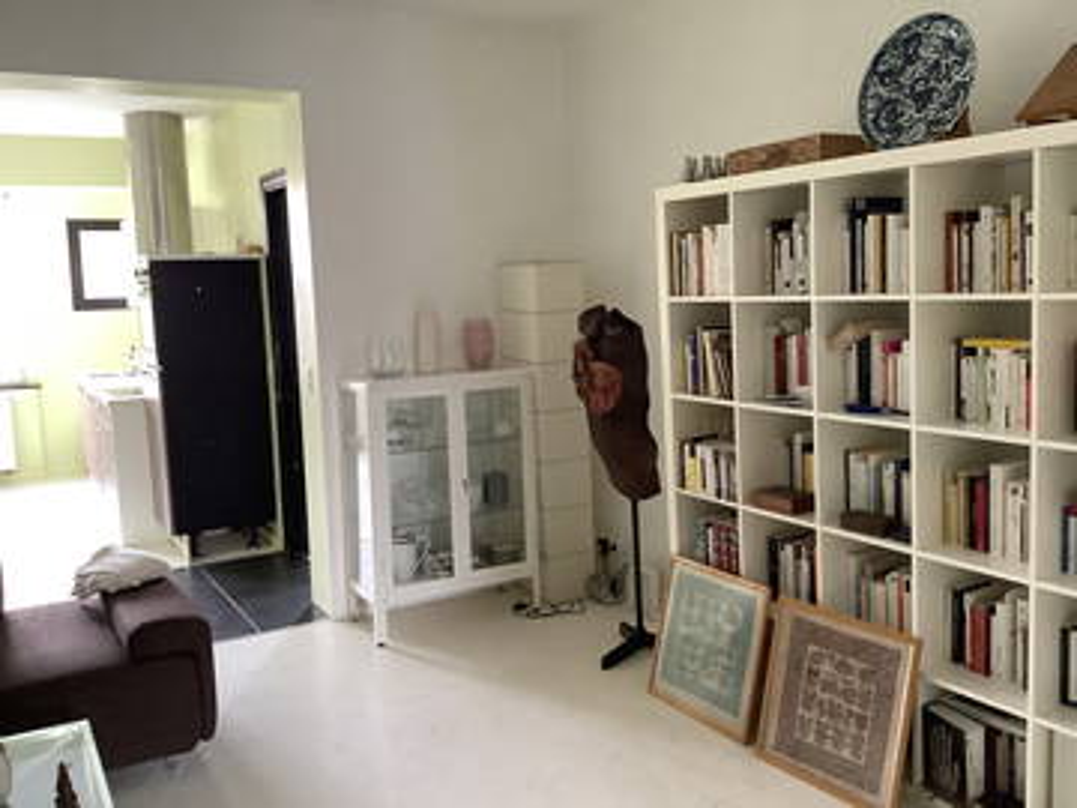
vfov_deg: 45.4
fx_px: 964
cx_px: 538
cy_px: 404
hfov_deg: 58.4
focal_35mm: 31
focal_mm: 3.3
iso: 250
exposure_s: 1/50
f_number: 2.4
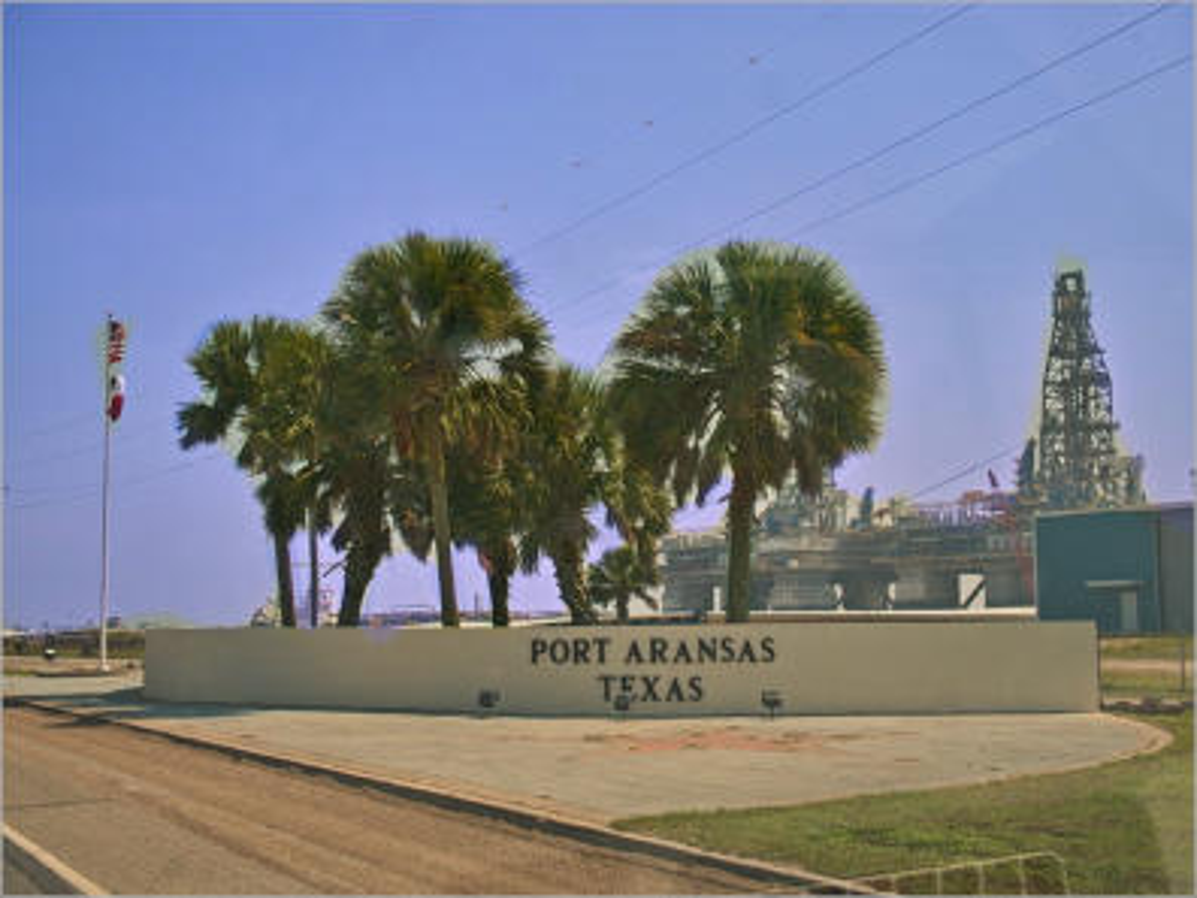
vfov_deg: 31.5
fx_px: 1591
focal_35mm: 46
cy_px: 449
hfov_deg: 41.2
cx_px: 598
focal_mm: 23
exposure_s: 1/400
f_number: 9
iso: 200
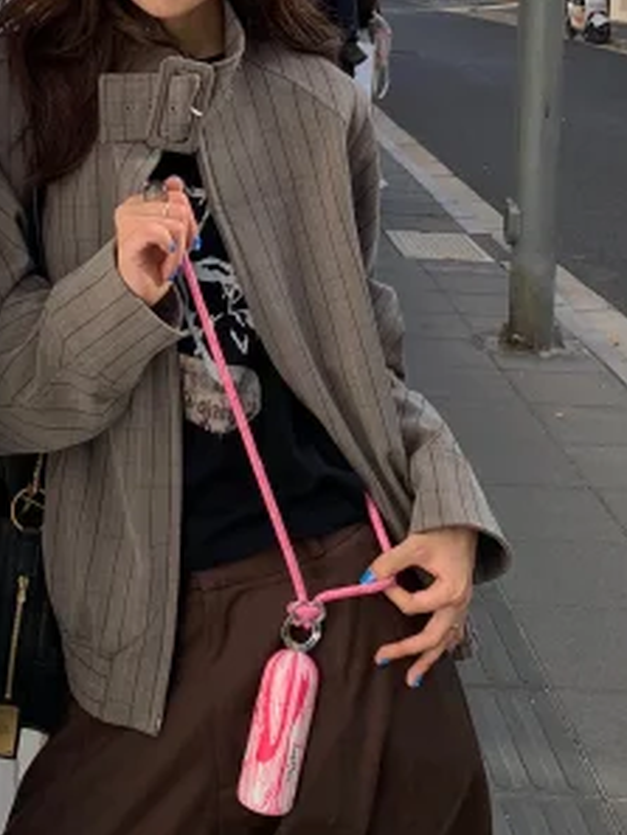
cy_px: 118
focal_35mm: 63
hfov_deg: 23.1
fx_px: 1520
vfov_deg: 29.7
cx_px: 186
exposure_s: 1/2160
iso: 25
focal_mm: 4.25
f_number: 1.8
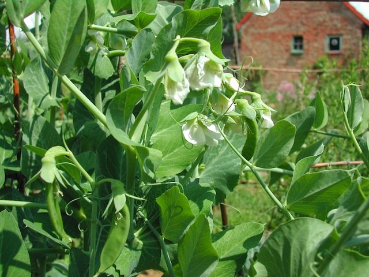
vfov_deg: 37.7
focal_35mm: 38
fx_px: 405
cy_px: 138
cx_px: 184
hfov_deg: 49.0
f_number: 7.6
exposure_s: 1/215
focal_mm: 8
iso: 100
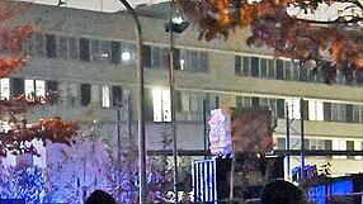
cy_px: 230
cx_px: 18
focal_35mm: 104
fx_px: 1001
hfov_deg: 20.0
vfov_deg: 11.5
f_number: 5
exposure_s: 1/125
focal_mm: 35
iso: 51200
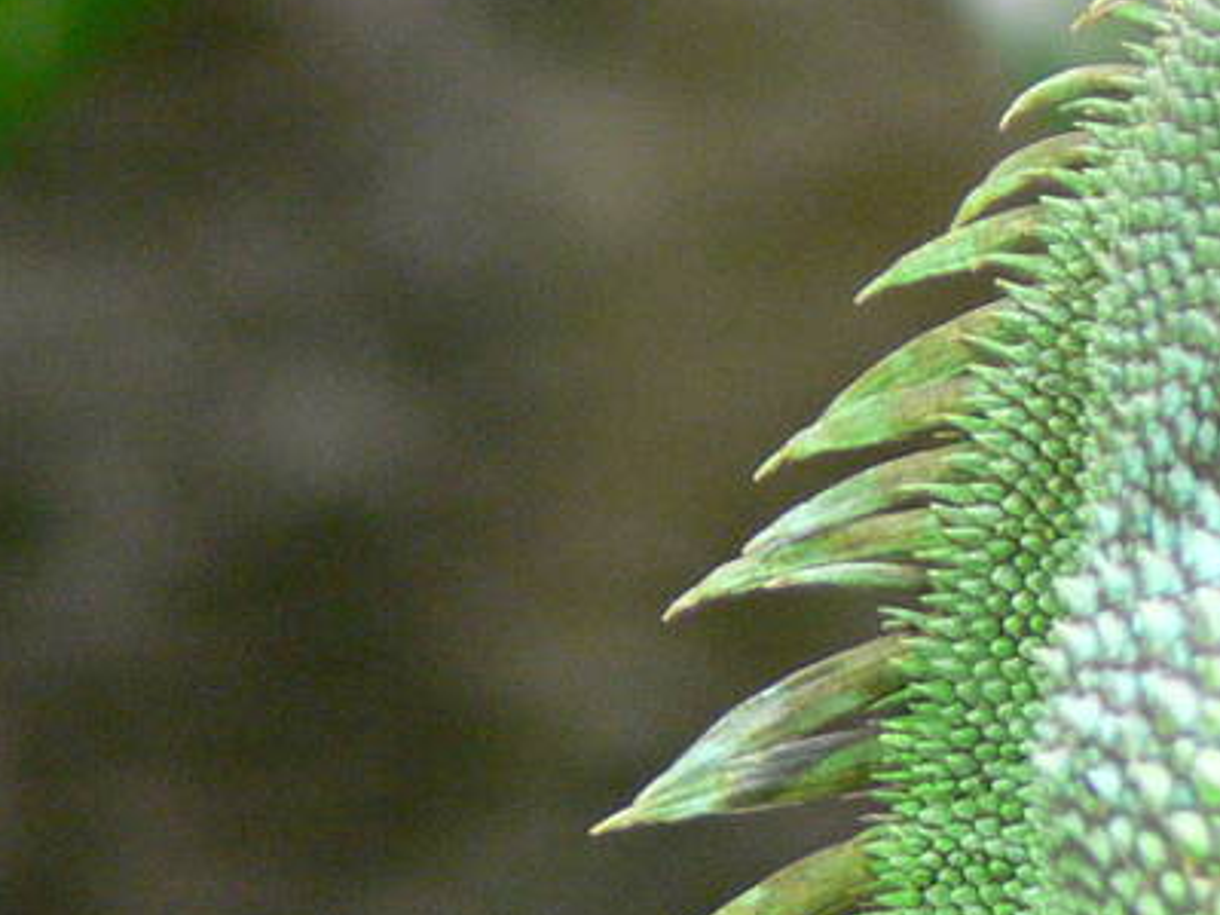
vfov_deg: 1.3
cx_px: 1978
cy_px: 294
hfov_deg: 1.8
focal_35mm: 1110
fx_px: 39109
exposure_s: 1/15
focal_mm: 58.5
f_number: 3.6
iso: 200
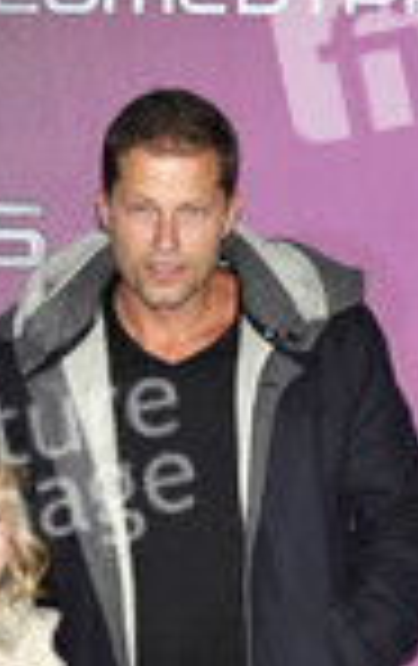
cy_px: 711
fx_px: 3366
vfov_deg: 11.1
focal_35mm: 185
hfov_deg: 7.1
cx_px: 94
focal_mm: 45
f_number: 4.8
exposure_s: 1/200
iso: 400
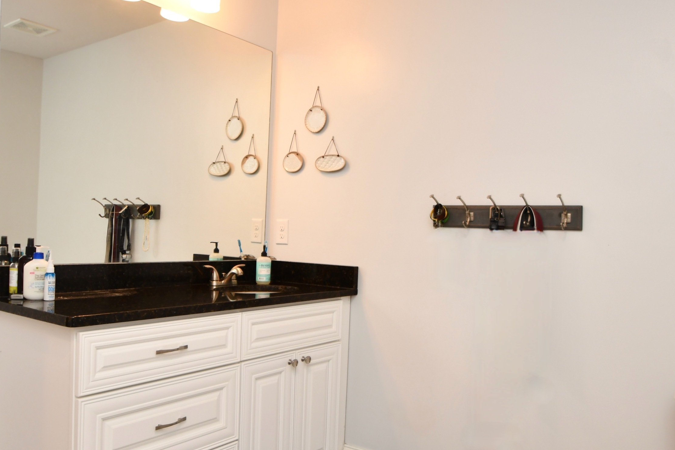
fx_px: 544
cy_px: 239
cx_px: 381
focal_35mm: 29
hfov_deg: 63.4
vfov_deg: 44.9
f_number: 4
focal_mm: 14
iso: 500
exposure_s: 1/60
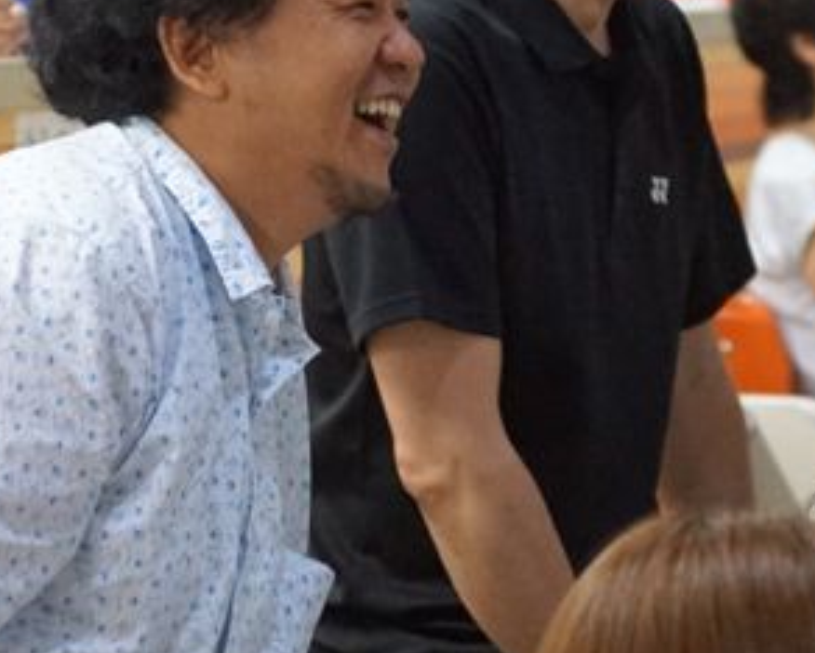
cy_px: 188
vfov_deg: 6.4
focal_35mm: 241
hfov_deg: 8.0
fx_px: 5817
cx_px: 511
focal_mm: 50
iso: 3200
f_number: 2.8
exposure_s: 1/125
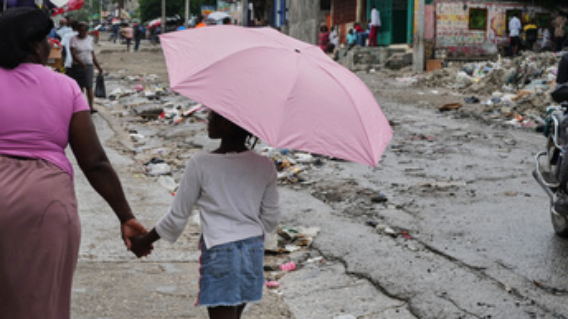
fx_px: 1174
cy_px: 221
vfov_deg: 15.4
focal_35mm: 78
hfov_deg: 27.1
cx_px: 215
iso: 250
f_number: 8
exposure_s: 1/320
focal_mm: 50
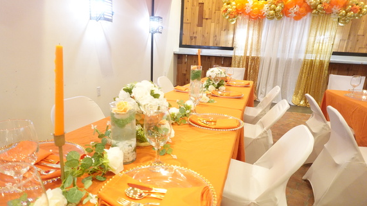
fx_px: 214
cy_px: 114
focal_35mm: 22
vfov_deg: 51.4
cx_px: 179
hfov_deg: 81.2
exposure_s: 1/80
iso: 2000
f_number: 2
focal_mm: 7.6
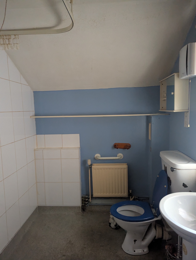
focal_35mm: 24
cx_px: 98
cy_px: 130
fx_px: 181
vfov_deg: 71.5
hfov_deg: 56.9
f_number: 1.85
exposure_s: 1/34.1
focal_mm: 6.81
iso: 2239
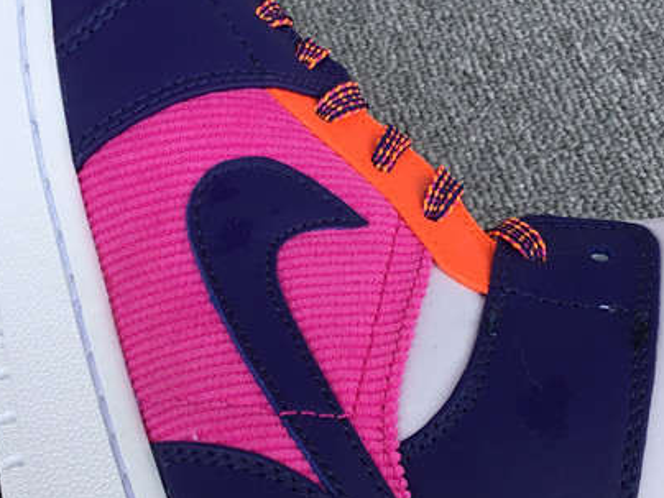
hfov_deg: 28.1
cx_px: 283
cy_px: 364
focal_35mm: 69
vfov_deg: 21.2
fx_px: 1324
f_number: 2.4
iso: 25
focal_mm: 3.3
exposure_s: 1/696
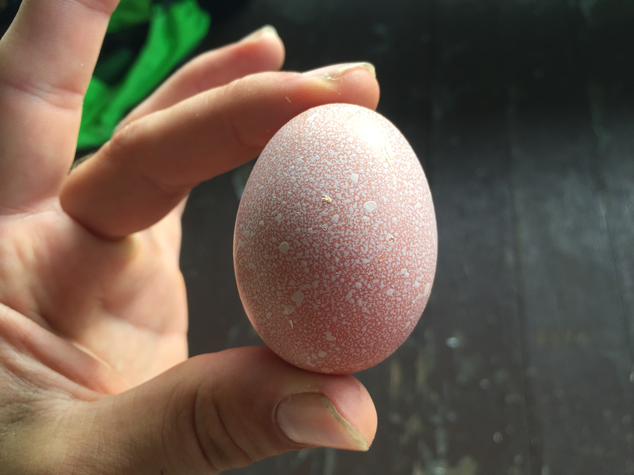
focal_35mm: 29
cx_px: 317
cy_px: 238
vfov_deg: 48.2
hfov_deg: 61.7
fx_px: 531
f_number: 2.2
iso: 32
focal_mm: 4.15
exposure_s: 1/120
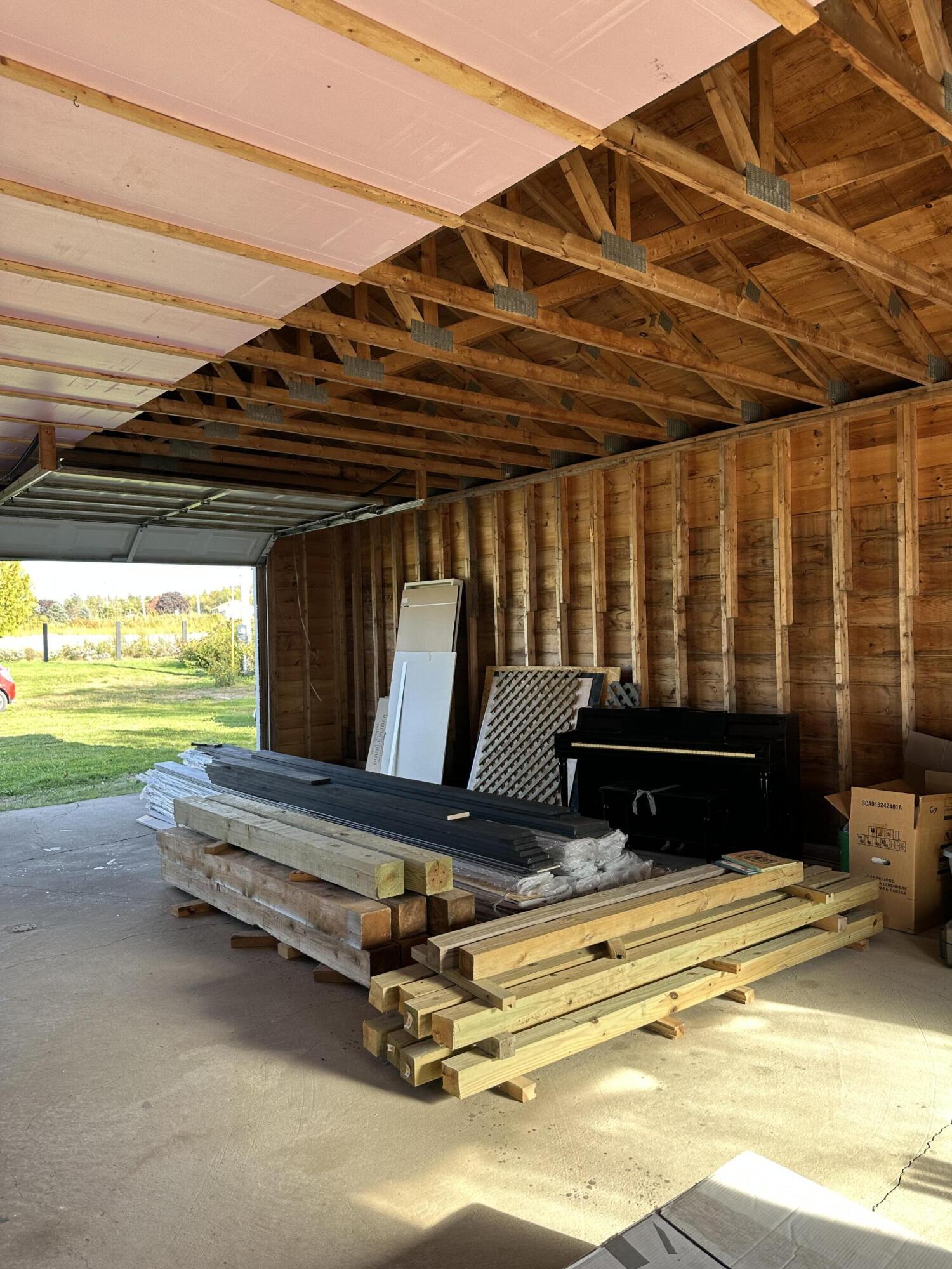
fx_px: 880
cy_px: 634
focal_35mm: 24
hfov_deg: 56.8
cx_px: 476
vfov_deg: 71.6
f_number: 1.78
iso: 64
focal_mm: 6.86
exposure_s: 1/169
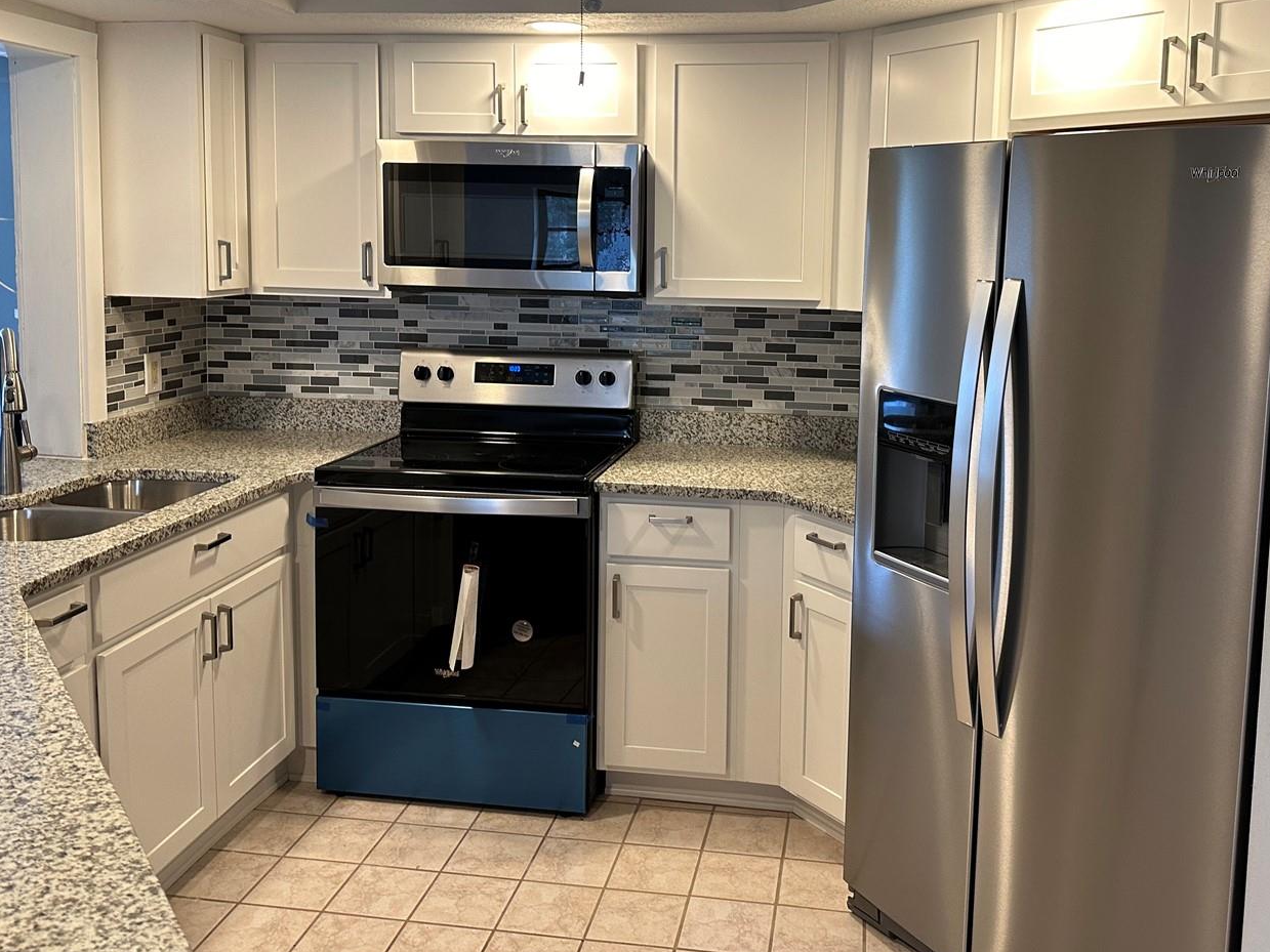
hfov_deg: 58.2
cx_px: 703
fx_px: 1137
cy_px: 346
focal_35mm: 31
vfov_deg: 45.0
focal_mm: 6.86
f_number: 1.78
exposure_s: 1/120
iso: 200
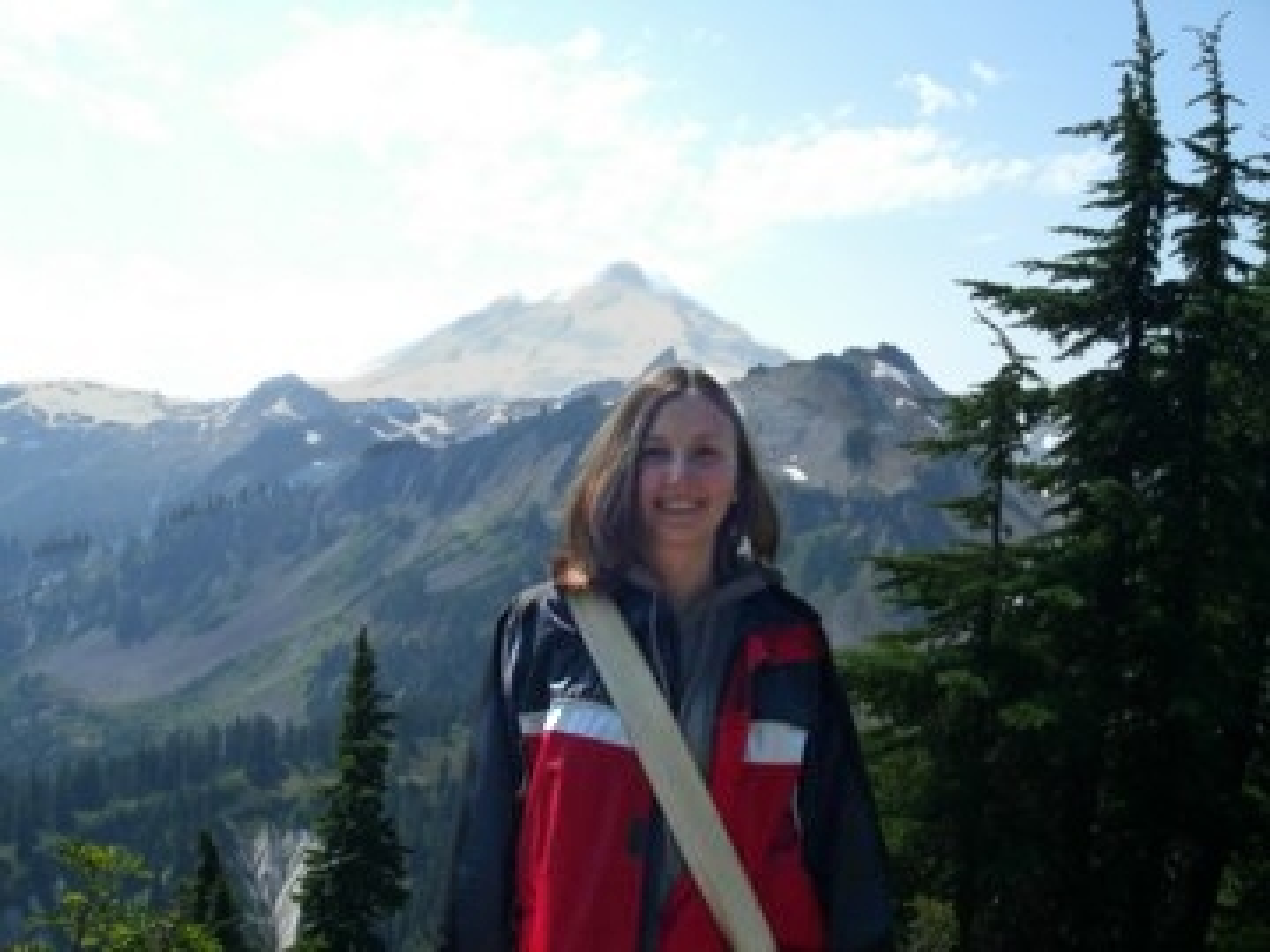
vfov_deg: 37.7
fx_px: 1394
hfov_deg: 49.0
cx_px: 635
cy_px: 476
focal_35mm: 38
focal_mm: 6.3
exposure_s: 1/640
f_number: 4.4
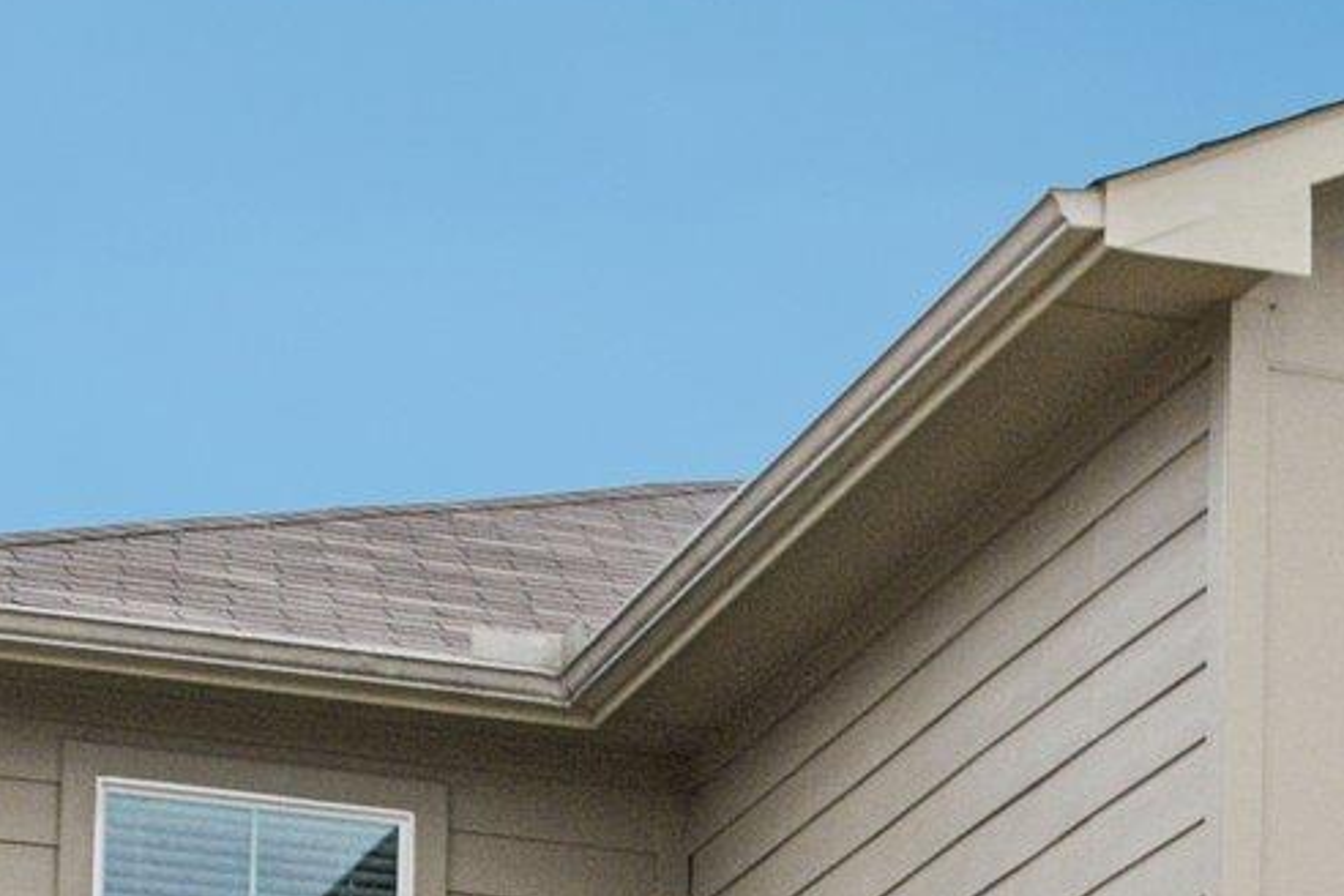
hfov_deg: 13.3
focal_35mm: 150
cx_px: 1653
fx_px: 5600
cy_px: 1564
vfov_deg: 8.8
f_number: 8
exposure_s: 1/320
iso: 400
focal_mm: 24
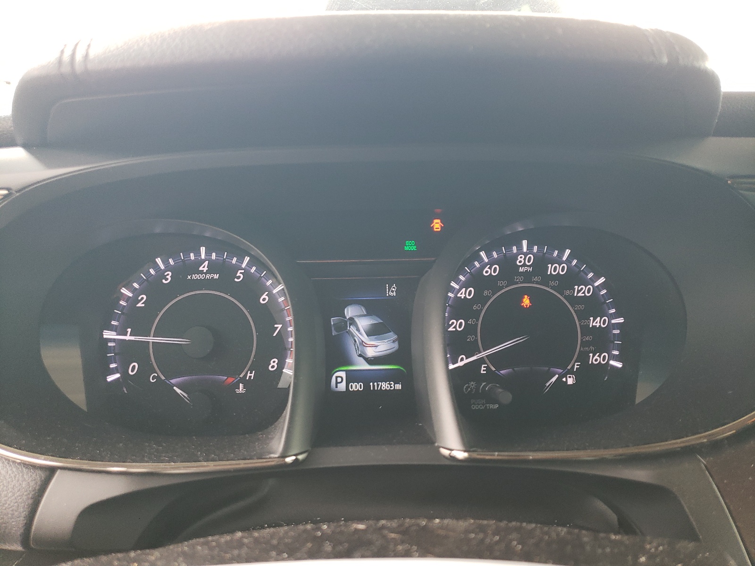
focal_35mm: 26
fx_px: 567
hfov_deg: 67.3
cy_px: 283
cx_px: 378
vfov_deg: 53.1
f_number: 1.5
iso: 94
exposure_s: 1/50
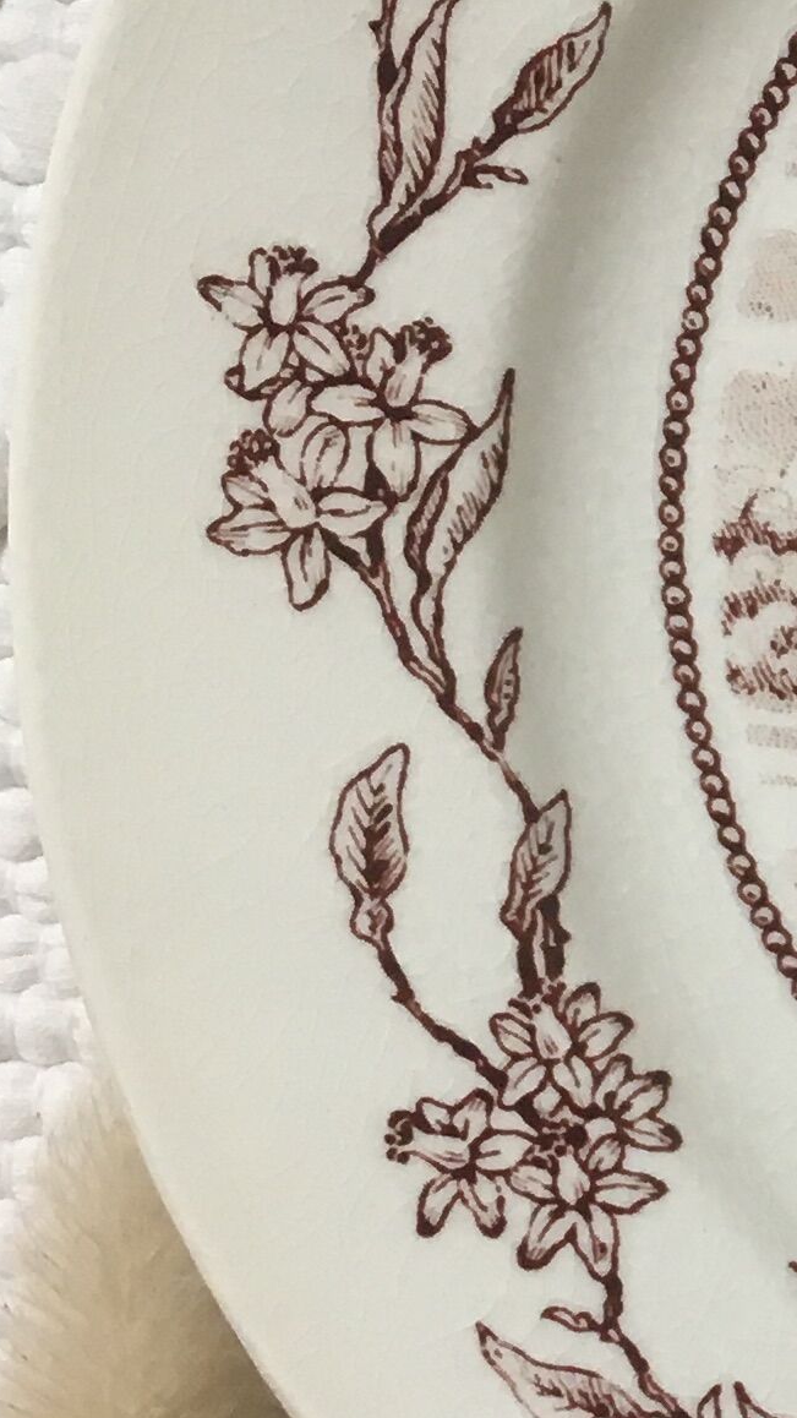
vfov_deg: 19.4
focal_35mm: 110
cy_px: 900
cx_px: 1590
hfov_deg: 10.2
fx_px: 4135
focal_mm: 4.15
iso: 32
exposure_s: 1/33
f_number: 2.2
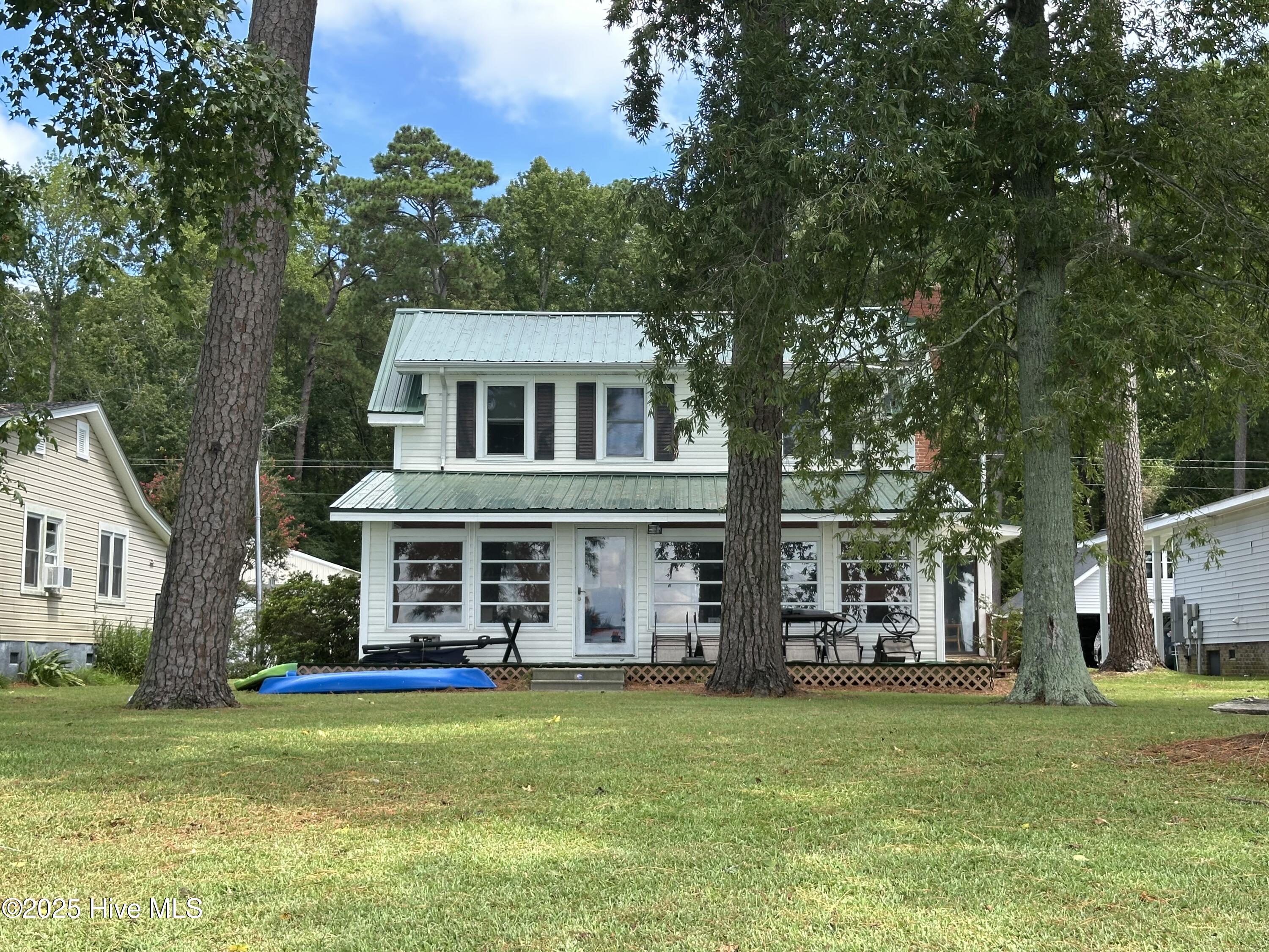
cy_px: 476
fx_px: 1760
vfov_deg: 30.3
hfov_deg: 39.7
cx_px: 634
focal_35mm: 48
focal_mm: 6.86
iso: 64
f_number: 1.78
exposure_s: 1/858
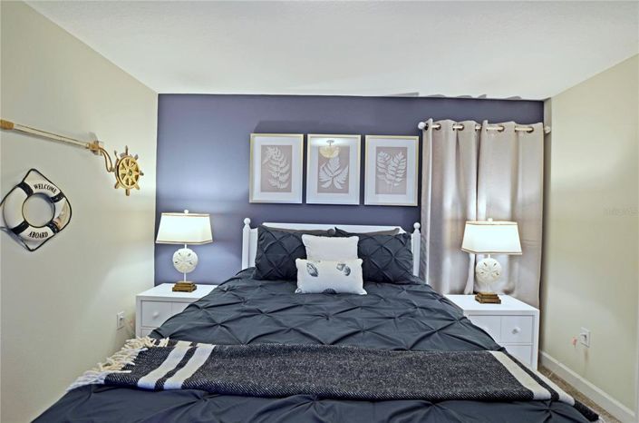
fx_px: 266
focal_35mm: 15
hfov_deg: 100.5
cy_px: 212
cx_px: 320
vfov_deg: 77.0
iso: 125
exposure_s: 1/10
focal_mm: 10
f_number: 4.5
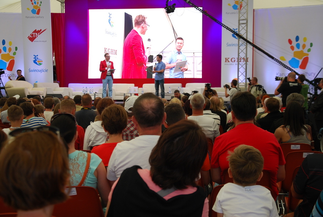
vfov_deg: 22.7
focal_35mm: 60
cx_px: 162
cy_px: 108
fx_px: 539
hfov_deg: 33.3
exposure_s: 1/60
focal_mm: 40
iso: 200
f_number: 4.8
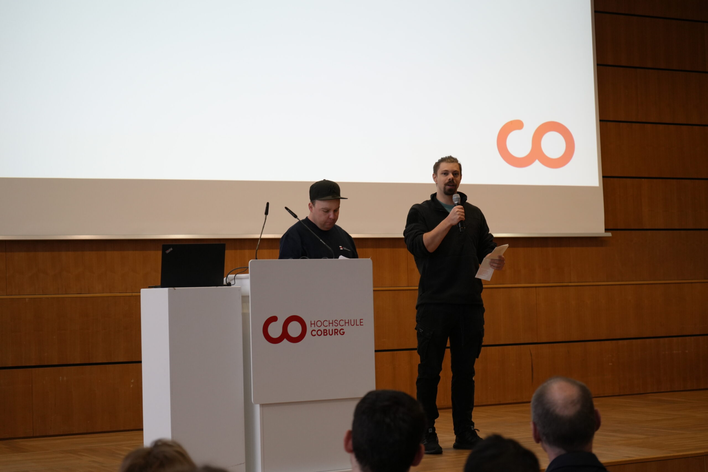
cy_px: 236
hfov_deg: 28.8
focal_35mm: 70
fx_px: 1377
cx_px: 354
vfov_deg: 19.5
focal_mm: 70
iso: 1250
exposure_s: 1/160
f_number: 5.6
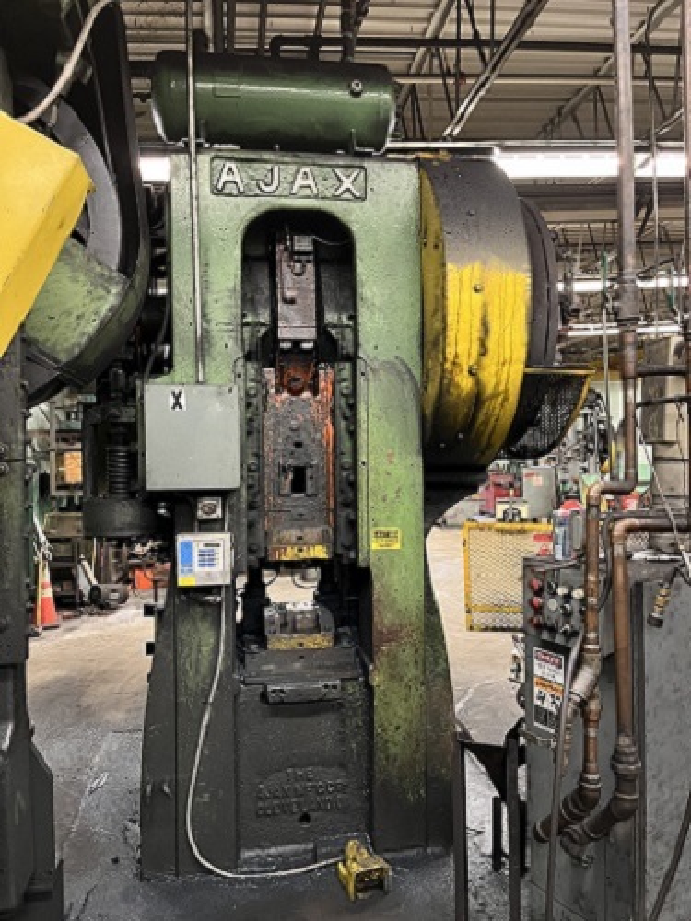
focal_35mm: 26
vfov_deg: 67.3
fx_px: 692
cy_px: 460
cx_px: 346
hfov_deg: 53.1
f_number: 1.6
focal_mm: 5.1
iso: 500
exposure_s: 1/40
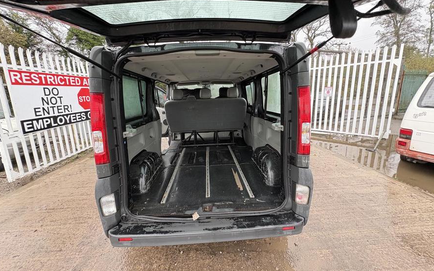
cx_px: 215
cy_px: 128
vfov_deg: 74.7
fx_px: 177
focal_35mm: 15
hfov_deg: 101.5
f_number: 2.2
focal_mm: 2.22
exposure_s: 1/60
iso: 250
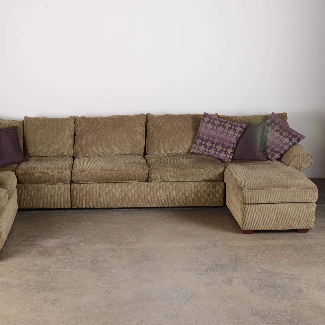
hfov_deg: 29.2
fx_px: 616
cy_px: 163
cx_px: 95
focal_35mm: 58
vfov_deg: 29.6
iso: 160
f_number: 10
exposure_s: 1/160
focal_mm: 30
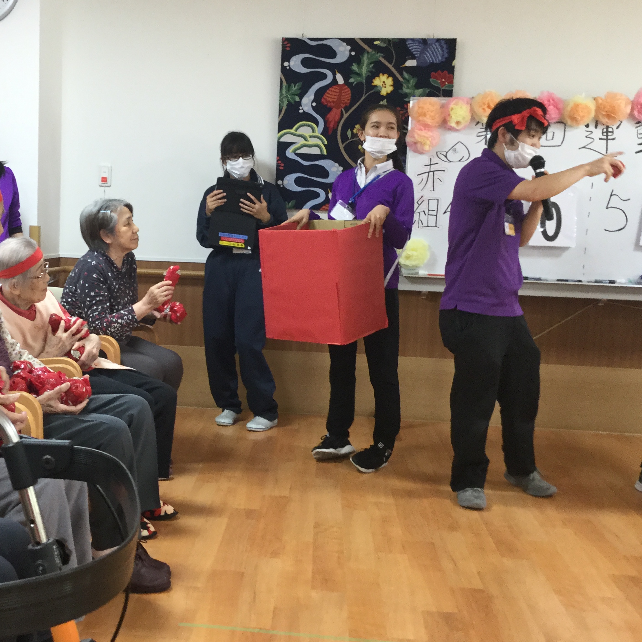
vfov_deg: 37.5
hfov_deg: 37.1
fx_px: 944
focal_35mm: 45
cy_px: 310
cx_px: 203
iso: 64
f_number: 2.4
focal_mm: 3.3
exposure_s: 1/30
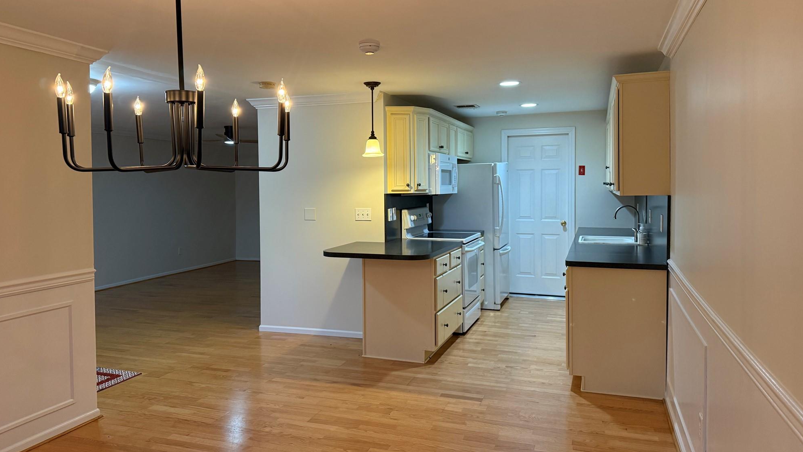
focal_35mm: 27
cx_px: 391
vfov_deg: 42.8
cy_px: 200
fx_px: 575
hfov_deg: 69.8
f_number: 1.78
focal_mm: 6.76
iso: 250
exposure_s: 1/60
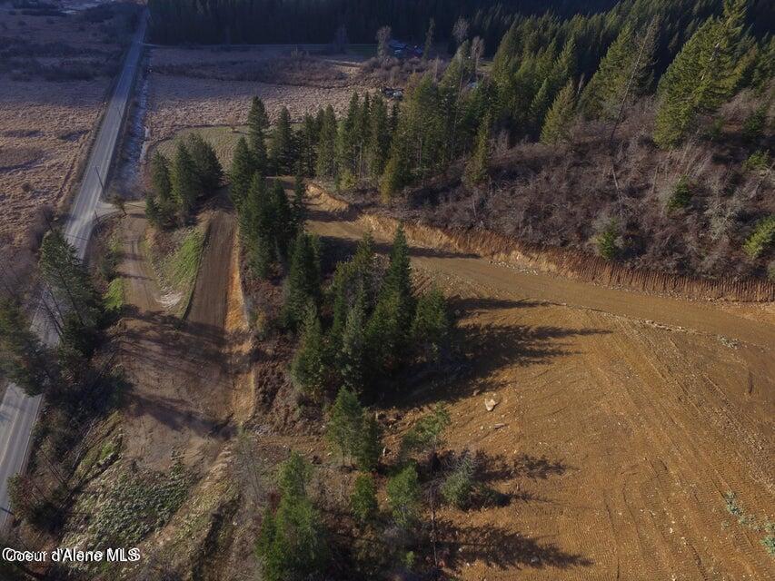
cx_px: 388
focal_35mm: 20
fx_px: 448
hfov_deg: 81.7
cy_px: 290
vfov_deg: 66.0
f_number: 2.8
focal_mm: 3.61
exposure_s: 1/428
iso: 100
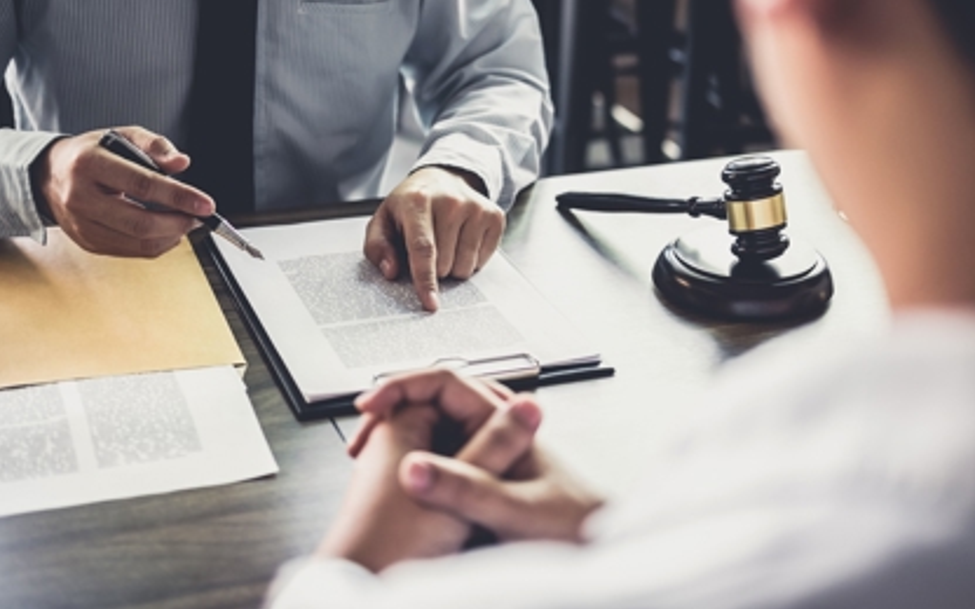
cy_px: 271
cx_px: 476
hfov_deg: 34.5
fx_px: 1568
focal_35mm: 59
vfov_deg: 22.0
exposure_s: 1/80
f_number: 2
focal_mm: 35
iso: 500
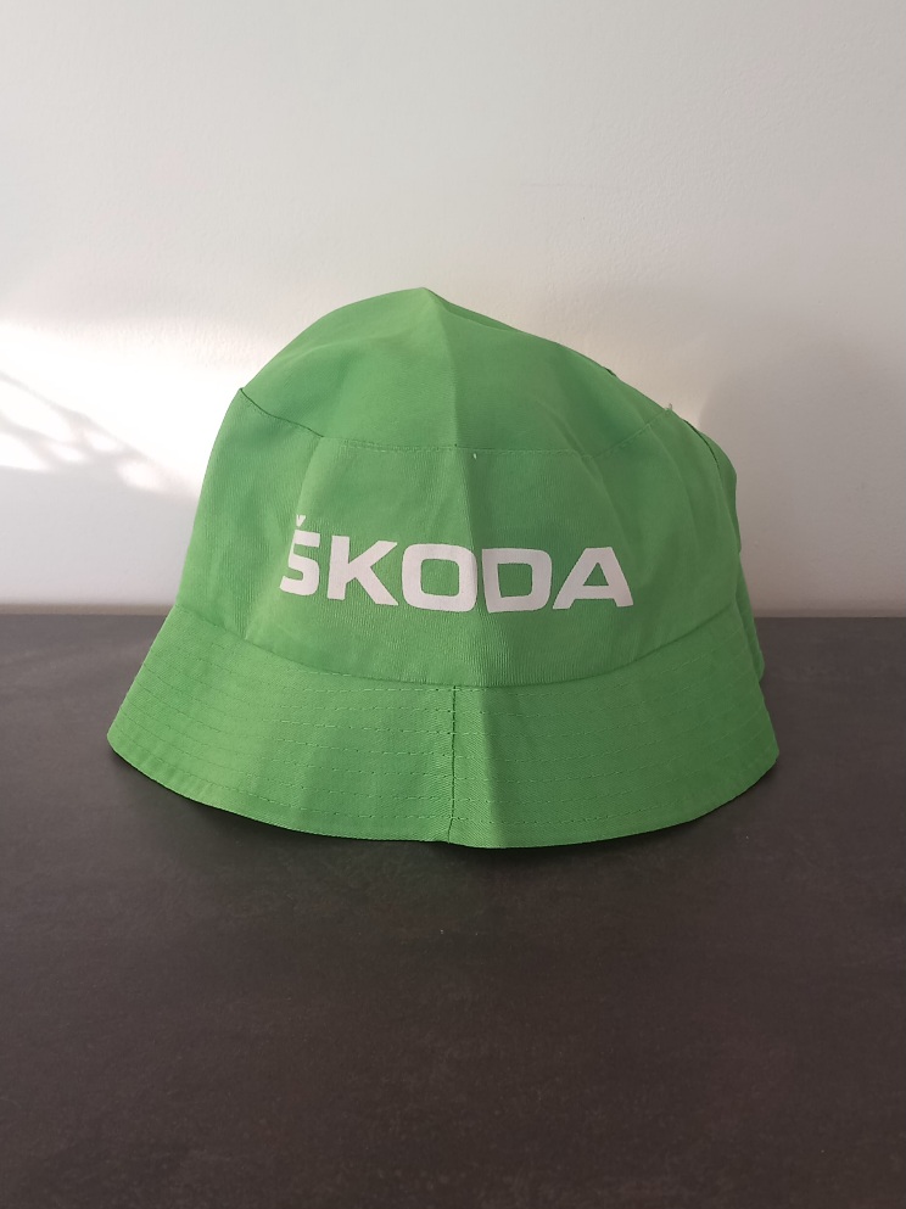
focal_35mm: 27
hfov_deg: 51.3
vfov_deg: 65.3
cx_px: 453
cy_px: 604
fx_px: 943
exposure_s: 1/50
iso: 200
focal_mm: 4
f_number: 1.8
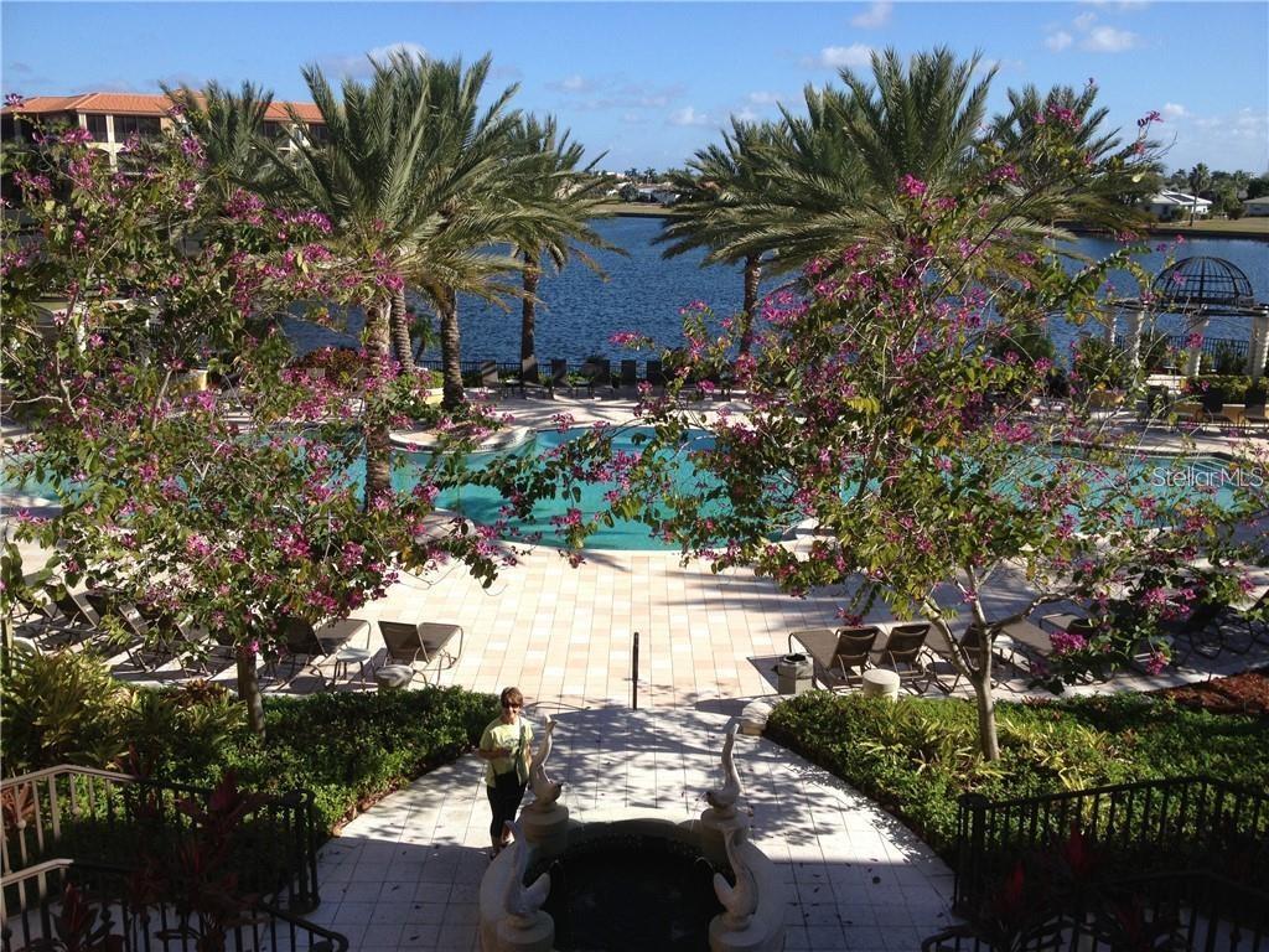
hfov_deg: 52.6
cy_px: 476
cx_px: 634
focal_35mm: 35
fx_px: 1283
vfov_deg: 40.7
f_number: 2.4
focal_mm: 4.28
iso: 50
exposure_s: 1/1493
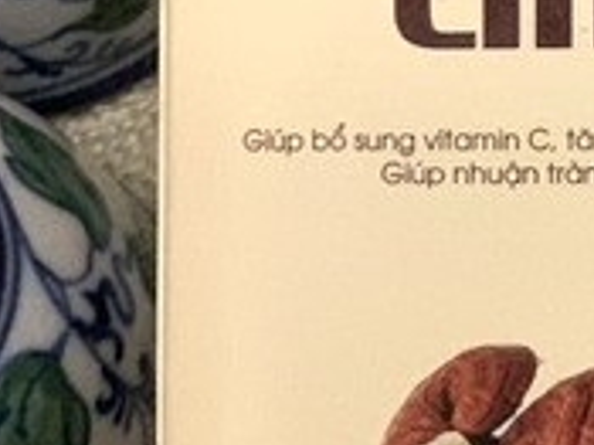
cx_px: 991
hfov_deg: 6.6
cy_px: -99
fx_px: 5093
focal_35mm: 297
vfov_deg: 5.0
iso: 250
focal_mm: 6
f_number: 2.4
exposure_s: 1/50
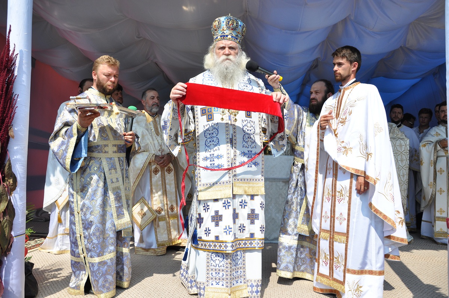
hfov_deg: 67.4
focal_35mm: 27
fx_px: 336
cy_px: 149
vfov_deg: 47.8
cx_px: 224
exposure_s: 1/2000
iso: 320
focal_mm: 18
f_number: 4.5
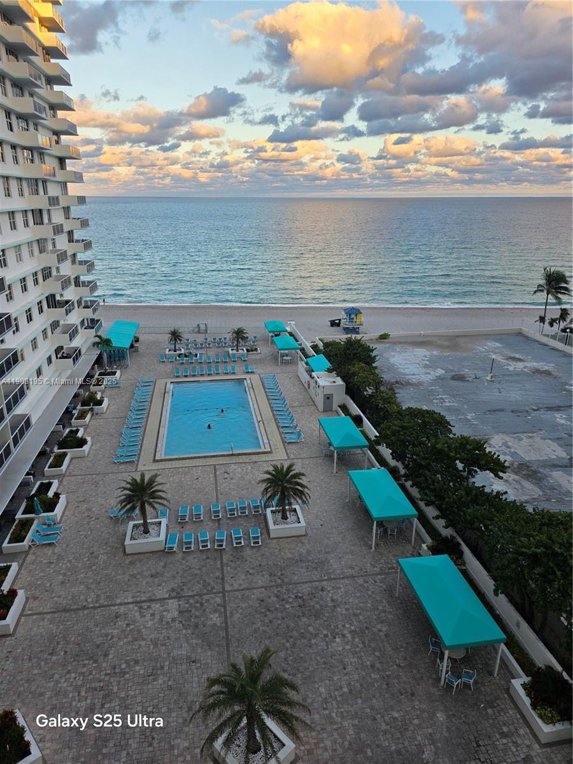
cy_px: 382
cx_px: 286
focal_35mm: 23
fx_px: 508
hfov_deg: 58.9
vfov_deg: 73.9
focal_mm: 6.3
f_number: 1.7
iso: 32
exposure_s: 1/359
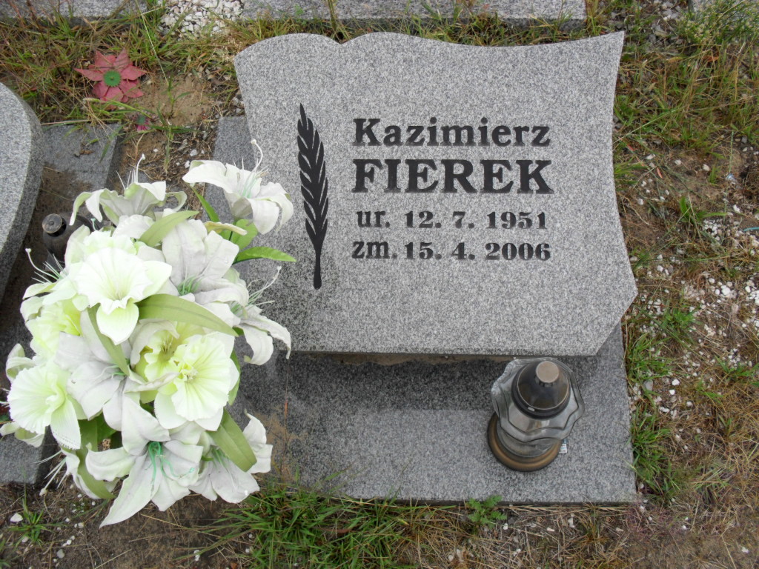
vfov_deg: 40.7
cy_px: 284
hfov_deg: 52.6
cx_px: 380
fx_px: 767
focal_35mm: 35
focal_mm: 6.3
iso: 100
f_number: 3.2
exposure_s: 1/350
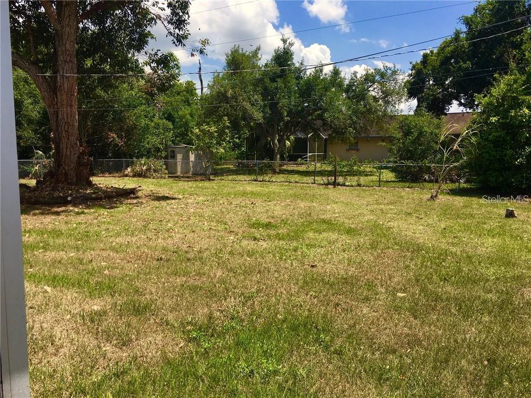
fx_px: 445
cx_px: 266
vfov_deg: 48.2
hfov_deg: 61.7
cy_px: 199
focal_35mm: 29
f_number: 2.2
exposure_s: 1/1479
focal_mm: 4.15
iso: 25
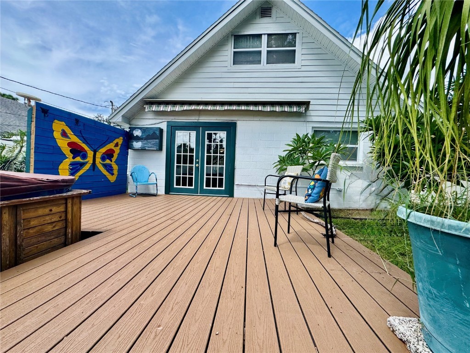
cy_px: 176
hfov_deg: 102.1
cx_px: 235
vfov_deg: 85.7
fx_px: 190
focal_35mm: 14
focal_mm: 2.22
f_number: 2.2
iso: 50
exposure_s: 1/879
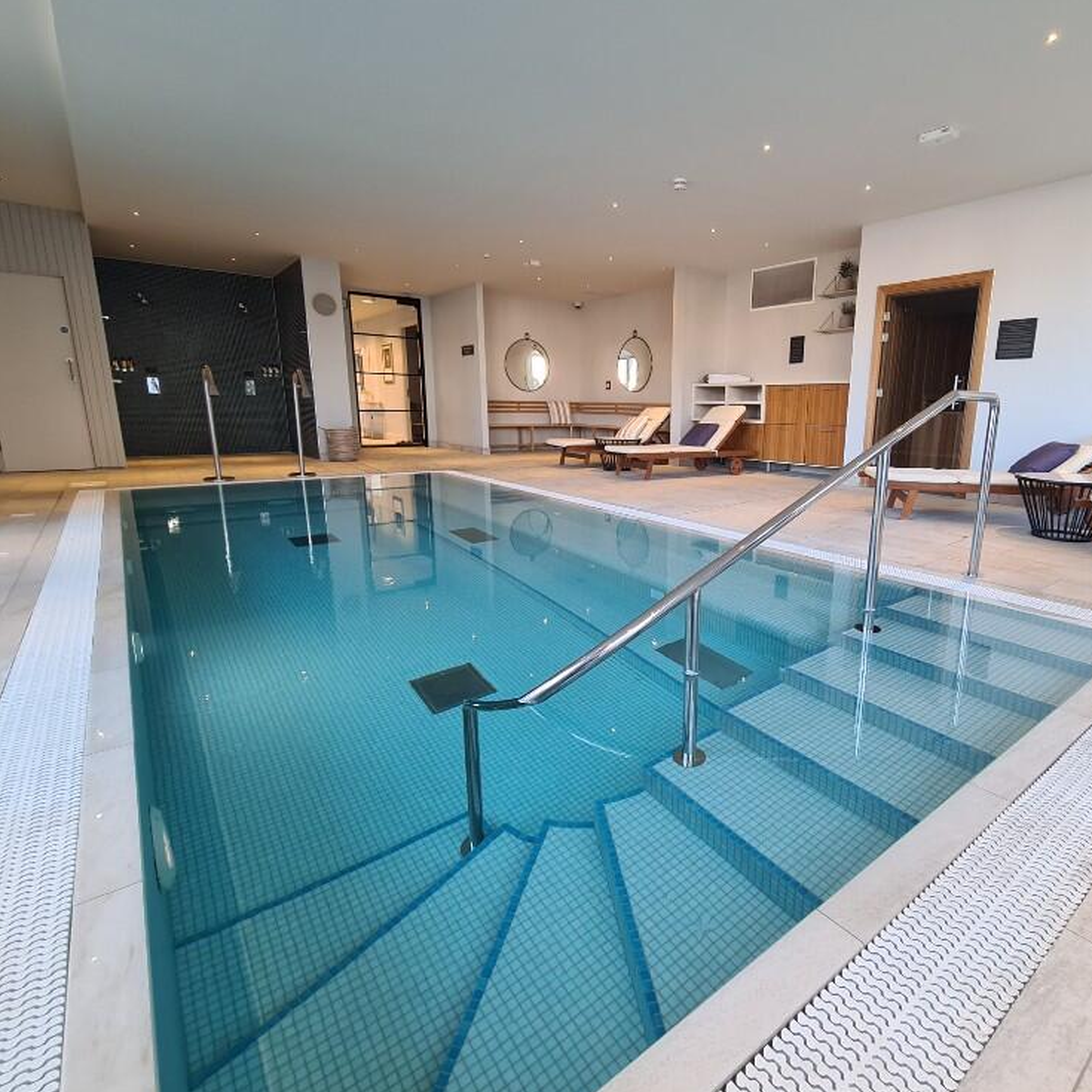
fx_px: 571
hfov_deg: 86.6
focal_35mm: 16
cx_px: 639
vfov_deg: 87.4
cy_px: 538
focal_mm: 2.2
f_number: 2.2
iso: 125
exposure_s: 1/50
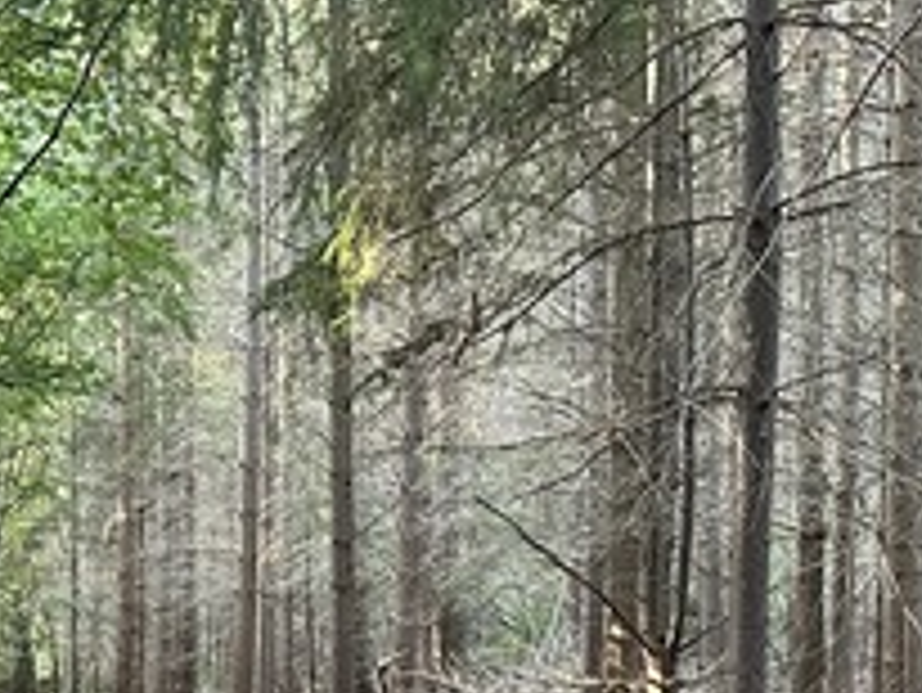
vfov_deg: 18.5
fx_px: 1999
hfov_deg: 25.5
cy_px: 855
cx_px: 189
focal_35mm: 75
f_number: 1.78
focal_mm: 6.86
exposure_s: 1/46
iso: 1000
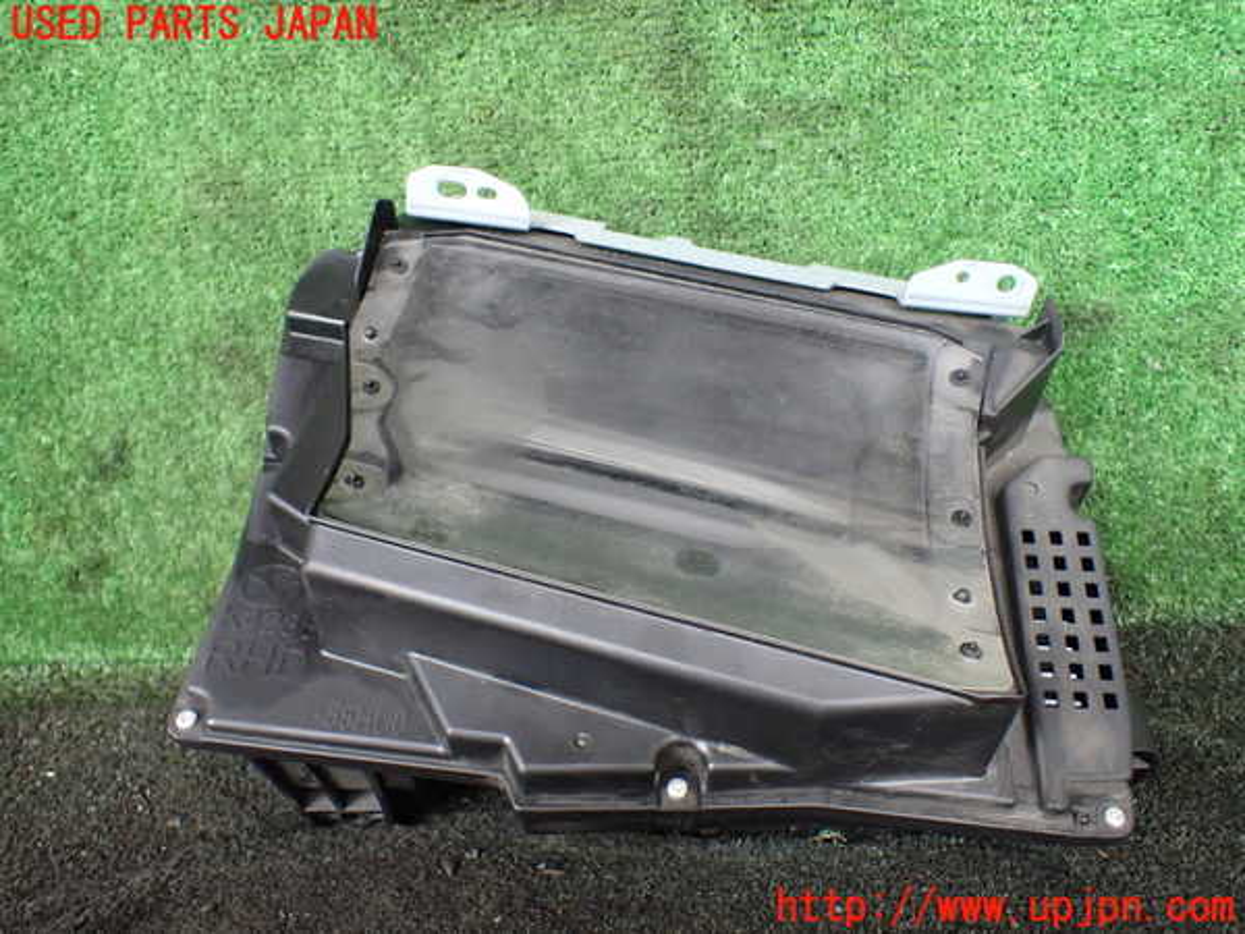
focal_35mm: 30
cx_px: 622
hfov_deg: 60.0
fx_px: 1079
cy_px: 467
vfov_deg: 46.8
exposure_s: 1/125
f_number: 2.3
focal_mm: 5.4
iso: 500
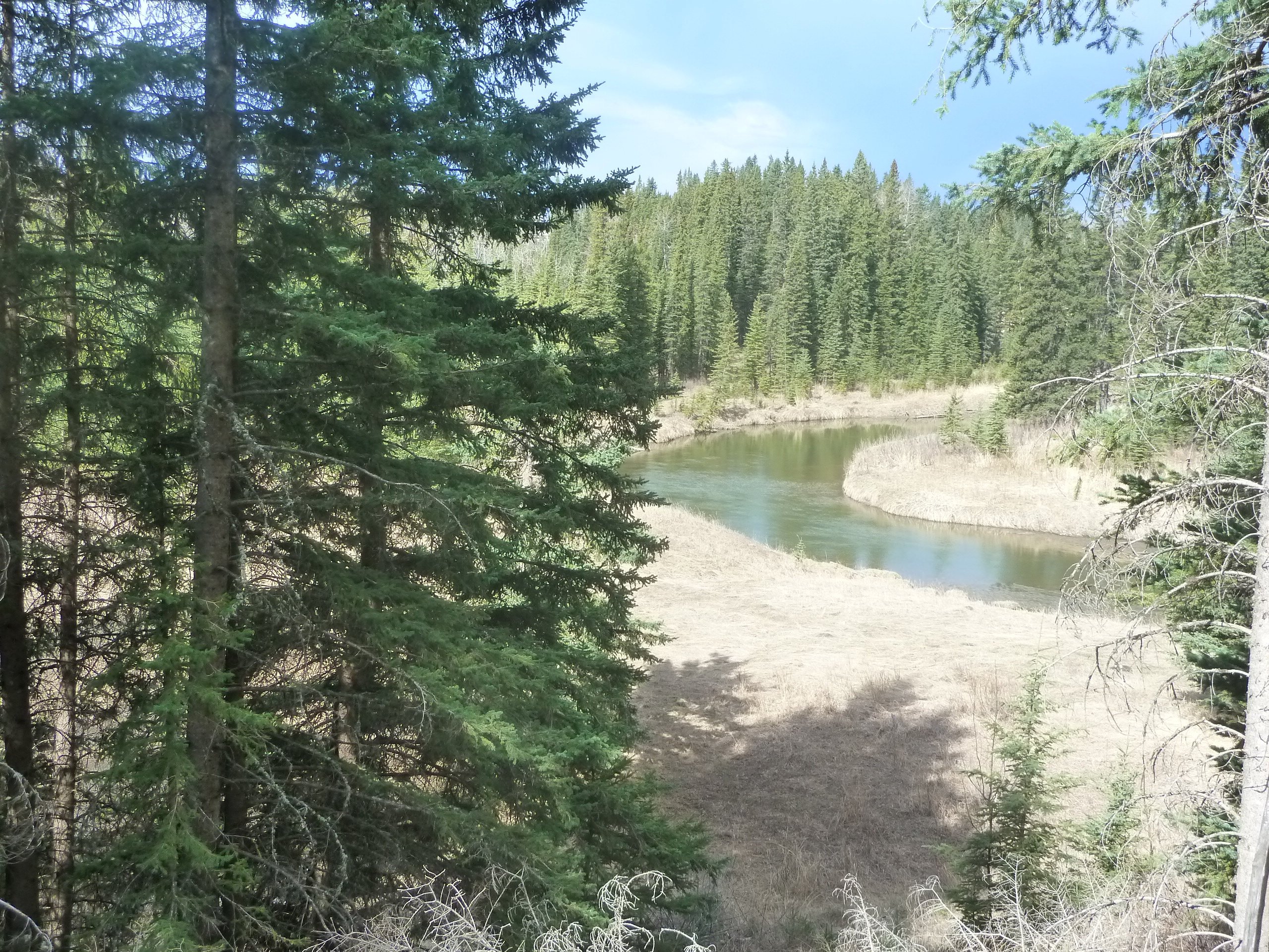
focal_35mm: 42
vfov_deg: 34.3
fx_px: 1540
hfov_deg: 44.8
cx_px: 634
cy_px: 476
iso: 200
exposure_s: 1/250
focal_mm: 6.9
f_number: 4
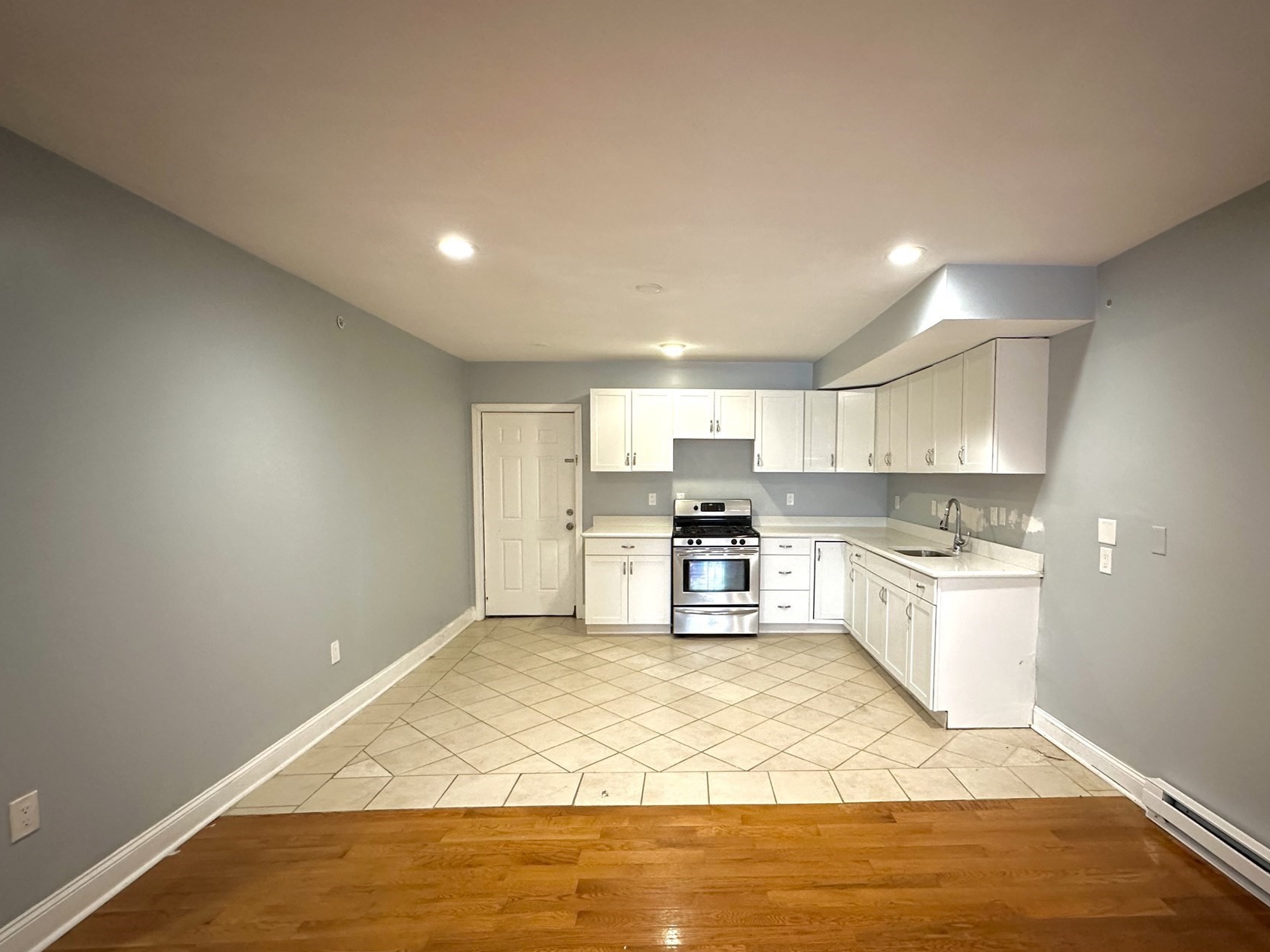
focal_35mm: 17
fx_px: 624
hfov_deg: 90.7
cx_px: 704
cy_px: 502
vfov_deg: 74.7
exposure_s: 1/60
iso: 250
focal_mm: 2.22
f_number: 2.2
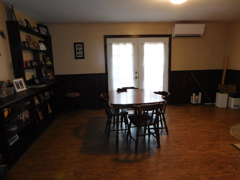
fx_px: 159
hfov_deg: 73.9
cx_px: 120
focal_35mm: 23
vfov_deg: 58.9
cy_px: 90
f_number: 3
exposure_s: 1/30
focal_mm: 4
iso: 250
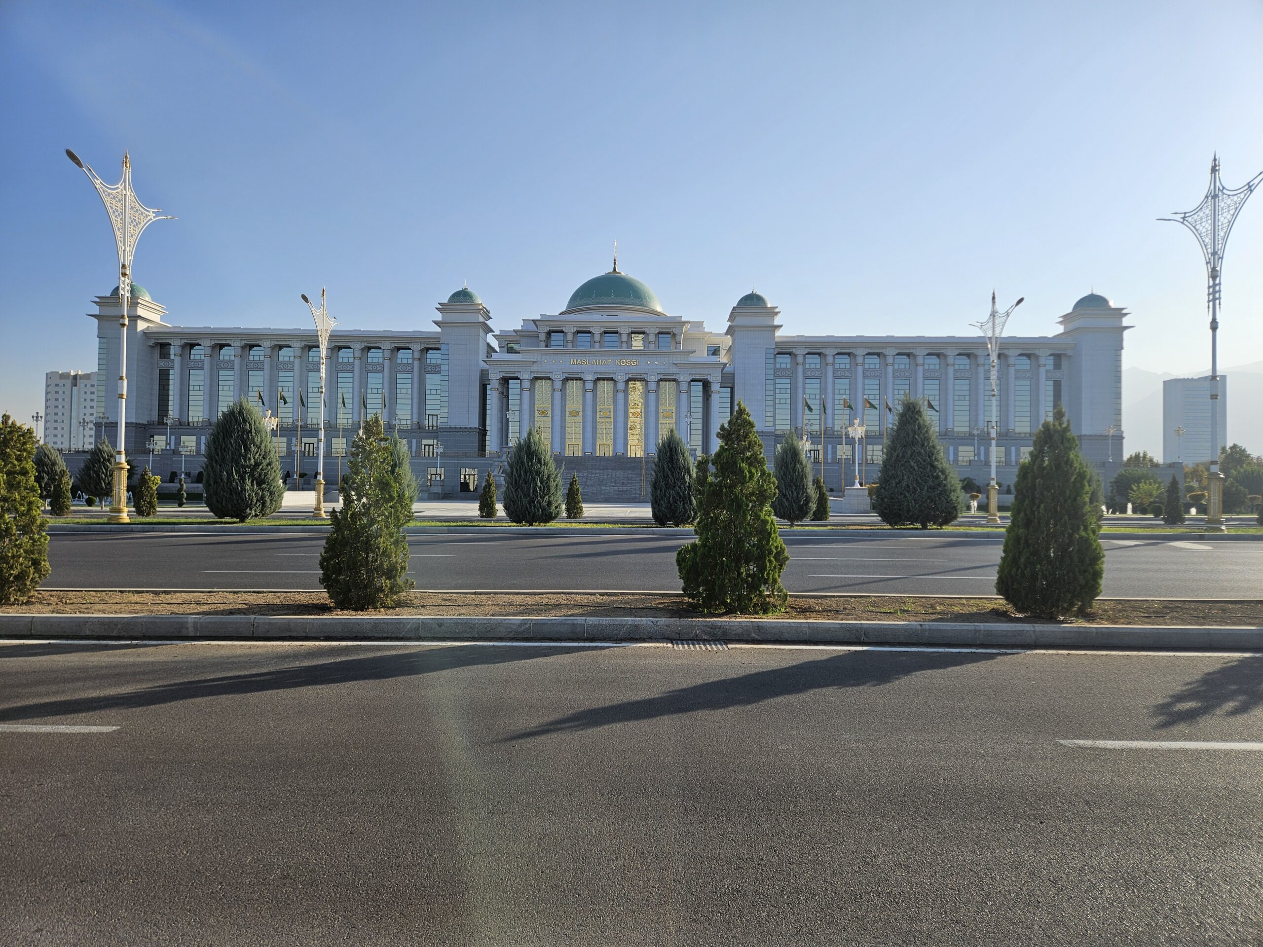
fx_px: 839
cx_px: 632
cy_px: 474
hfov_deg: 73.9
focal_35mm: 23
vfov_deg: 58.9
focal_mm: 5.4
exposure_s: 1/2277
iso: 25
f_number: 1.8
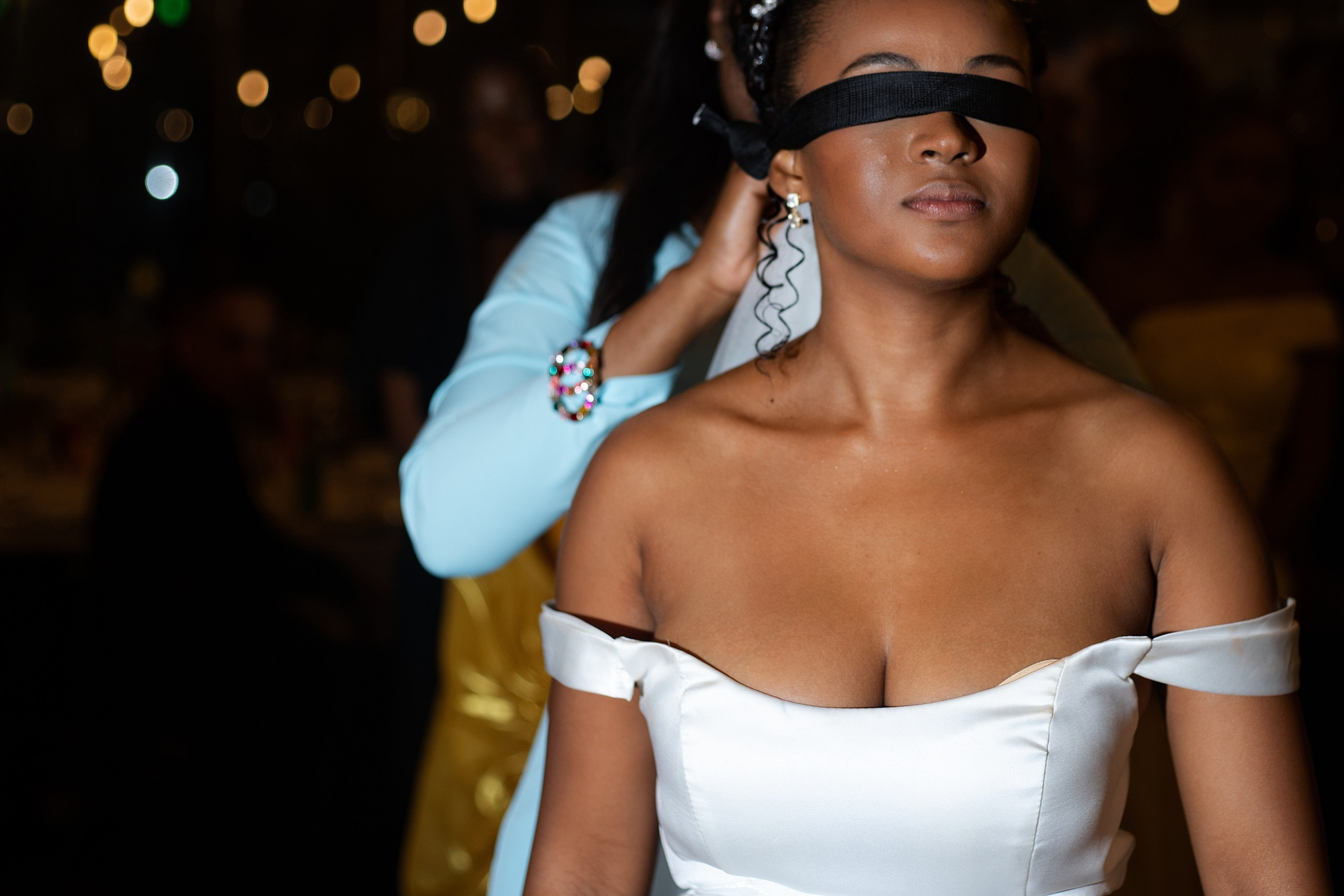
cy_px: 331
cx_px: 825
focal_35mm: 66
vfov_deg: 20.6
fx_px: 2464
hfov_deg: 30.4
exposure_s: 1/160
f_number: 2.8
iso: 320
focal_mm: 50
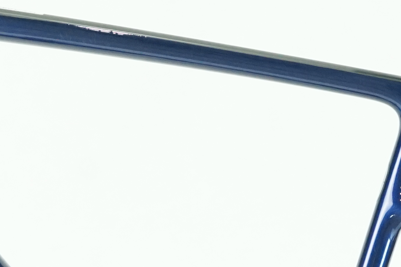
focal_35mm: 288
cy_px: 318
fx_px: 3208
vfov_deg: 4.8
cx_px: 166
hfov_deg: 7.2
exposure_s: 1/200
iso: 3200
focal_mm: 65
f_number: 6.3
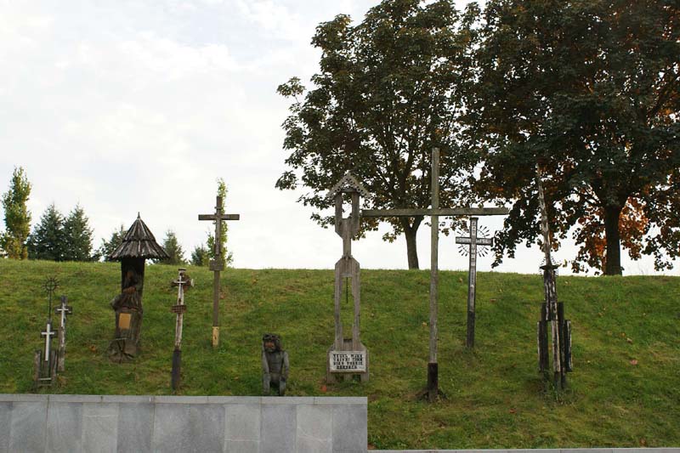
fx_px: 793
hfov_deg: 46.4
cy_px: 226
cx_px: 340
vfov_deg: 31.9
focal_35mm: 42
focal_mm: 28
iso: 100
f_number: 5.6
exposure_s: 1/60
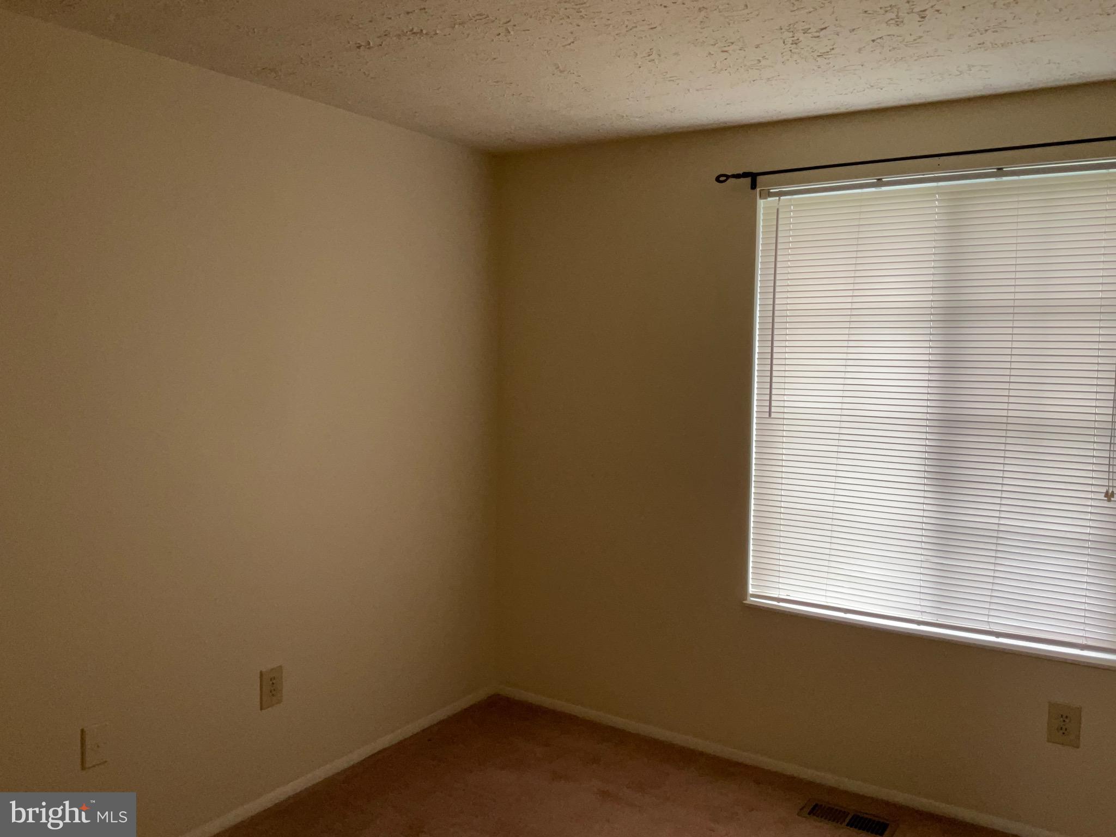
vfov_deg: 48.2
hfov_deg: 61.7
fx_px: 935
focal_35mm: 29
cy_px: 418
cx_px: 558
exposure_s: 1/60
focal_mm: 3
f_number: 1.8
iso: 100
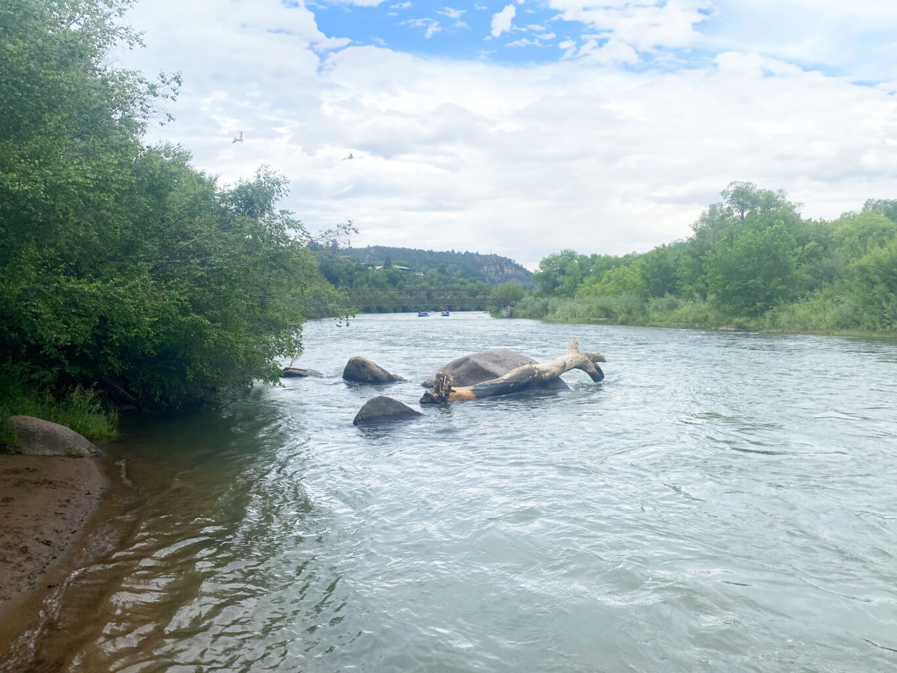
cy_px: 336
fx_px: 674
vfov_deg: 53.1
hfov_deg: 67.3
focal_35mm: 26
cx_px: 448
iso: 32
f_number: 1.8
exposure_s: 1/1377
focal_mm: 4.25
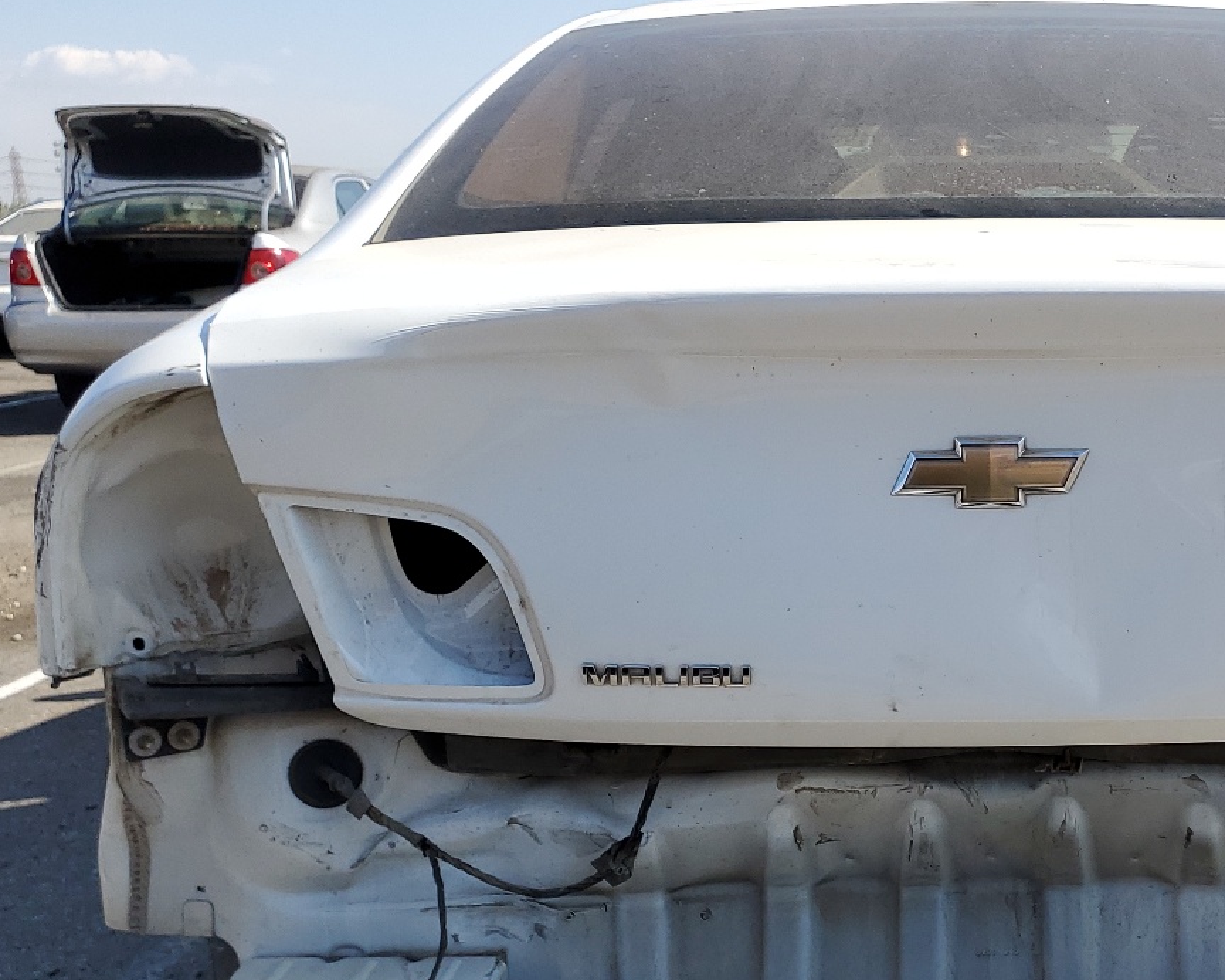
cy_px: 665
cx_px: 975
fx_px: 1704
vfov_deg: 31.8
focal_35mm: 47
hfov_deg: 38.1
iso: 50
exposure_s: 1/2500
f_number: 1.5
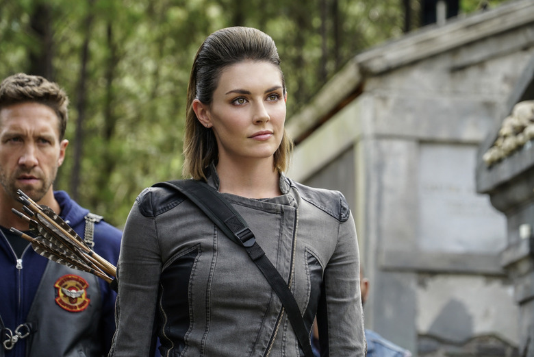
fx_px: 2464
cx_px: 267
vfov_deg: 8.3
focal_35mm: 166
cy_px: 178
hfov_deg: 12.4
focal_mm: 166
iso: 400
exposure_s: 1/200
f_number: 8
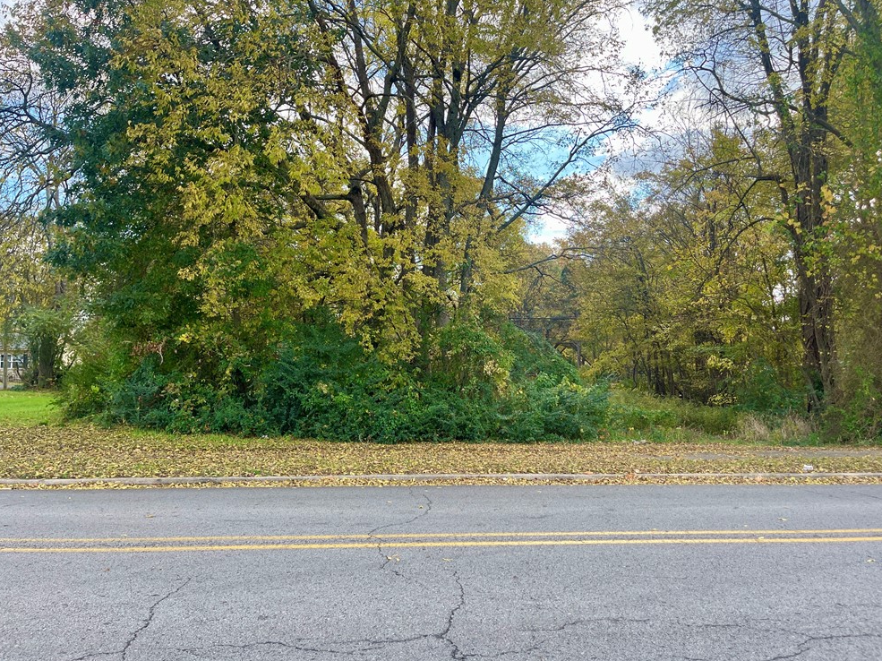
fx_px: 662
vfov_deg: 53.0
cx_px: 454
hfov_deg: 67.3
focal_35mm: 26
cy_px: 328
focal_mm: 5.1
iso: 32
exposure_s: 1/427
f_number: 1.6
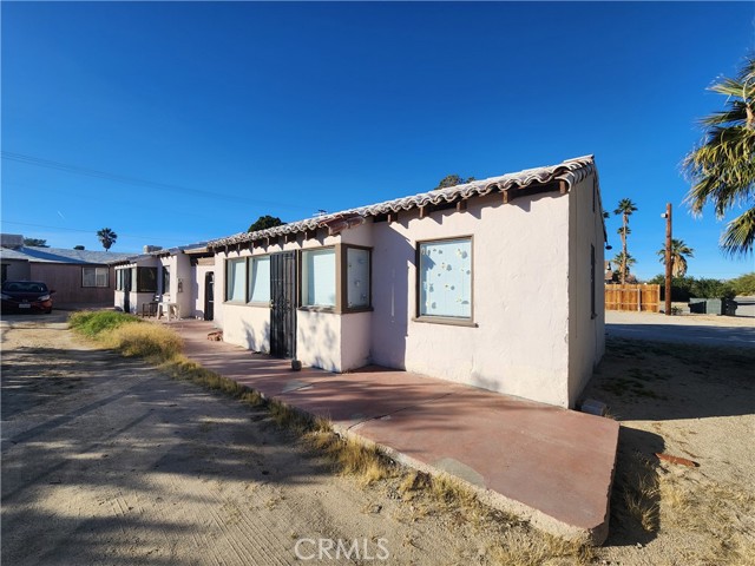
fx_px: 284
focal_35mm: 13
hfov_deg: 106.2
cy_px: 283
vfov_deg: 89.9
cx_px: 378
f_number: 2.2
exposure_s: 1/2216
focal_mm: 2.2
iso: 50
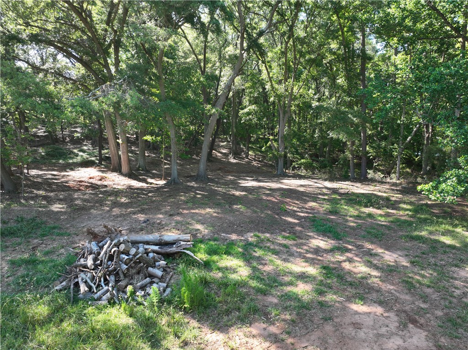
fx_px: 324
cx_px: 234
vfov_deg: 56.8
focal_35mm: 24
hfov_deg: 71.6
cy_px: 175
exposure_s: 1/20
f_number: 2.8
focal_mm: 12.29
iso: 100
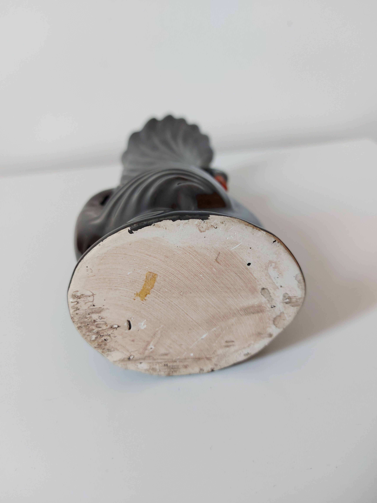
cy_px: 252
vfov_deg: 71.6
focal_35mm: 24
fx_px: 349
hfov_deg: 56.8
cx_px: 188
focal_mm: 5.23
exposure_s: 1/50
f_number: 1.8
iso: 125
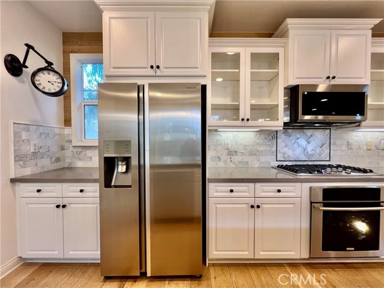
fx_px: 144
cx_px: 192
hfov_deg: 106.2
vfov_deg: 89.9
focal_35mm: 13
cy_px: 144
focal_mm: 1.57
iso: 160
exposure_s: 1/120
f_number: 1.8
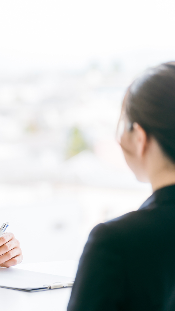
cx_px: -17
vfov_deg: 13.0
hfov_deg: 7.3
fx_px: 1370
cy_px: 156
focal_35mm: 166
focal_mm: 105
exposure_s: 1/200
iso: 100
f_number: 2.8
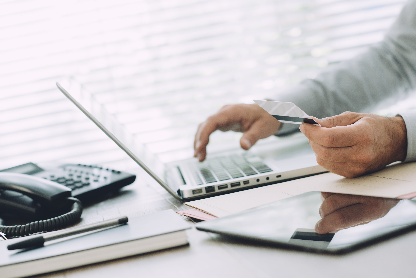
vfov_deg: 16.1
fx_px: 982
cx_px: 208
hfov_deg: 23.9
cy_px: 139
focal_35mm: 85
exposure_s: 1/40
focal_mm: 85
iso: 200
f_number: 3.5
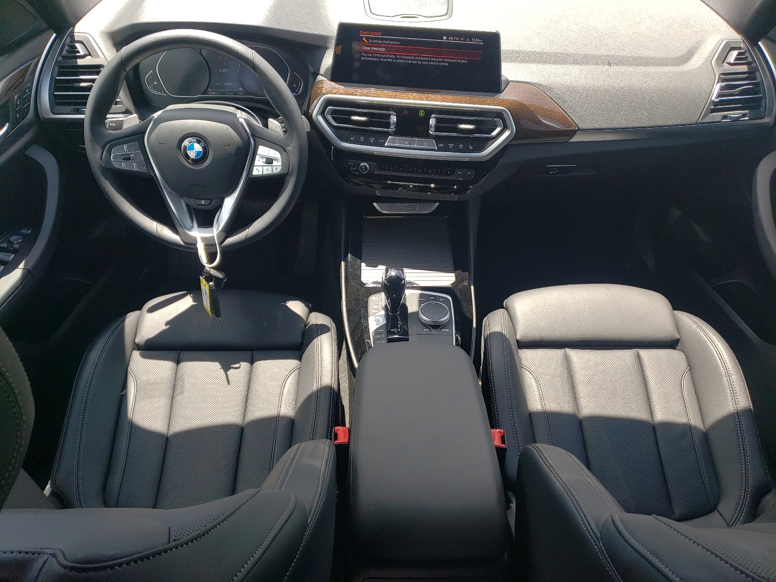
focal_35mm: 26
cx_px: 388
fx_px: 583
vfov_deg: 53.1
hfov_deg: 67.3
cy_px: 291
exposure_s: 1/455
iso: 50
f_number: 1.5
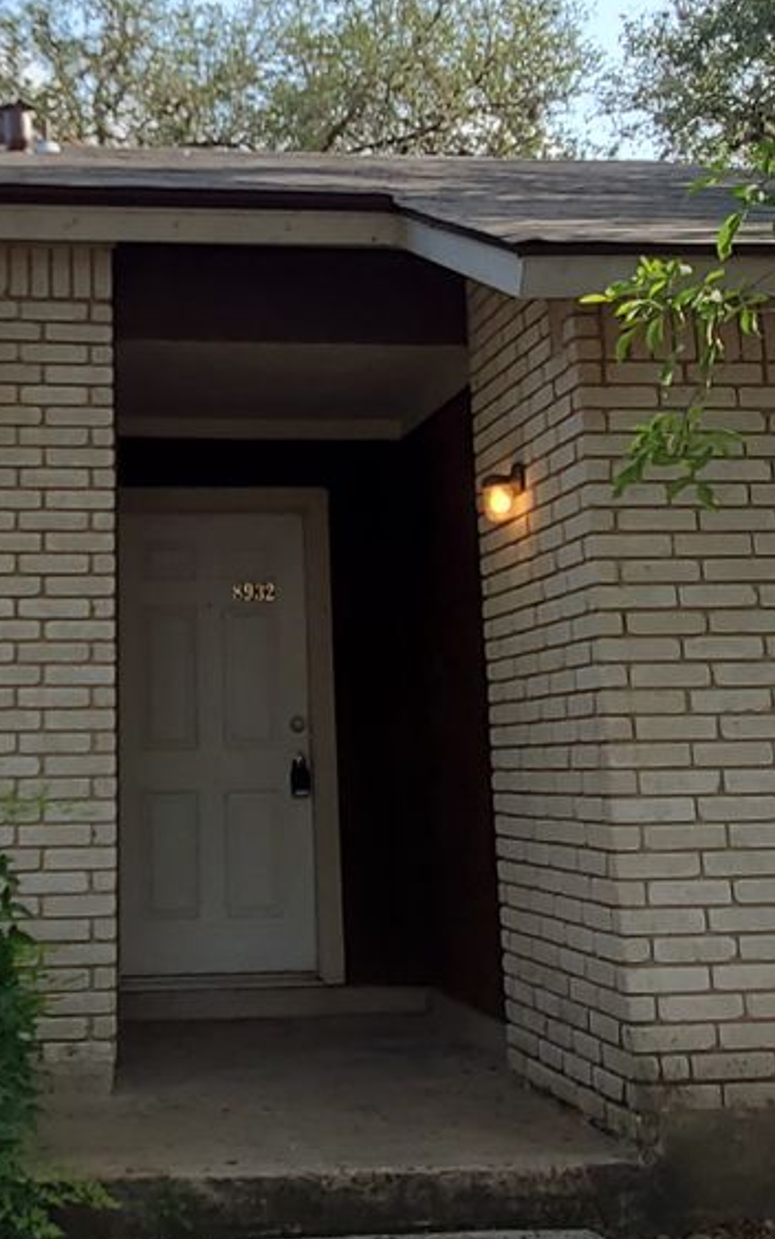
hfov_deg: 27.1
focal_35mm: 47
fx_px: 1588
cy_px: 337
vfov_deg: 41.6
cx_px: 214
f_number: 2.2
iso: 50
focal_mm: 1.8
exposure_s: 1/557
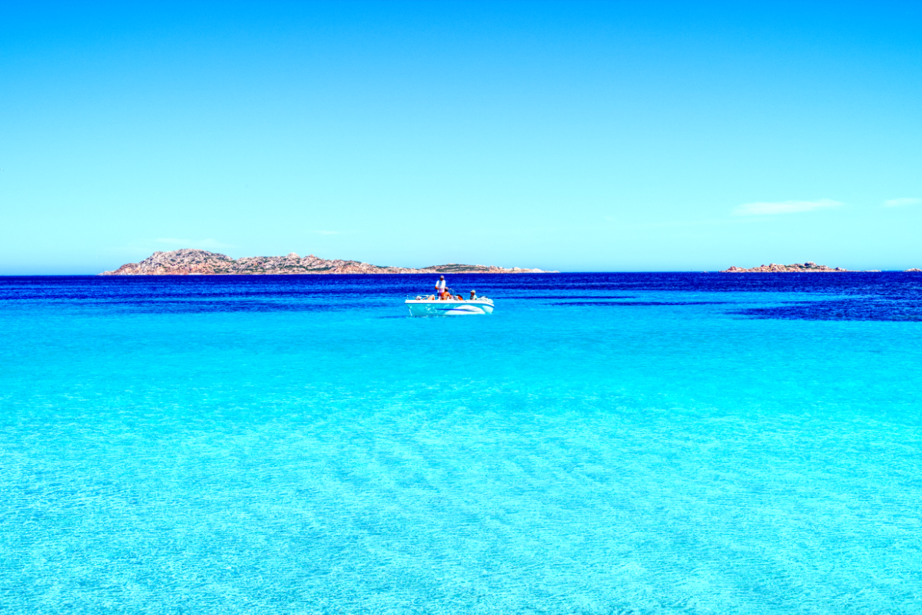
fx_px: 1665
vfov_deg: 20.9
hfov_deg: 31.0
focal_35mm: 65
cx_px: 461
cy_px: 308
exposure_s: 1/100
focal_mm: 43.1
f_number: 16
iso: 100
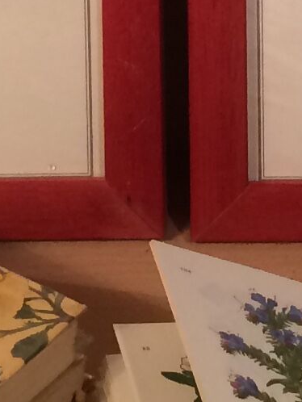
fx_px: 2208
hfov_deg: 7.8
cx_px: 248
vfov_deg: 9.4
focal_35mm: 190
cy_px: -521
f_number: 2.2
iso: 50
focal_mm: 4.15
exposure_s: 1/33
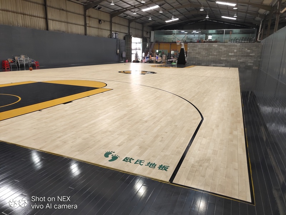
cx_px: 143
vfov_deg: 46.8
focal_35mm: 30
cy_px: 108
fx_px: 248
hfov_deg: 60.0
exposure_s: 1/100
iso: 133
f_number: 1.8
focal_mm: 4.35
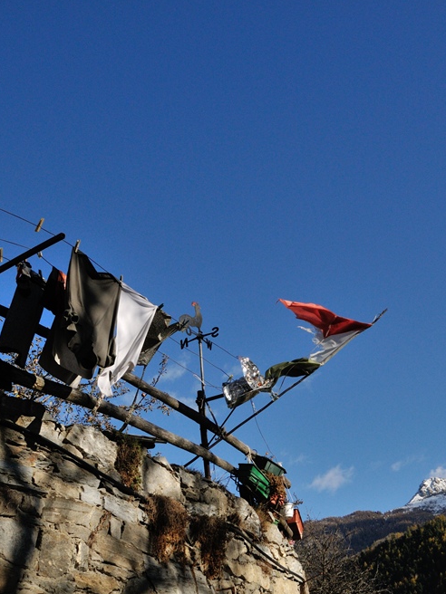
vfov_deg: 42.1
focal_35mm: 45
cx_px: 329
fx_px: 773
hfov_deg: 31.7
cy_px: 299
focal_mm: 20
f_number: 8
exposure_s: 1/1600
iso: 400
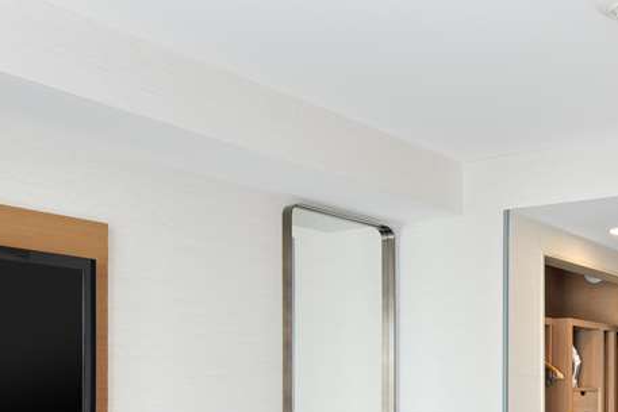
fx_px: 790
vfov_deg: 27.5
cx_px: 581
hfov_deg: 39.0
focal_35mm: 46
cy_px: 415
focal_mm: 14
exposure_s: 1/20
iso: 320
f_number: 9
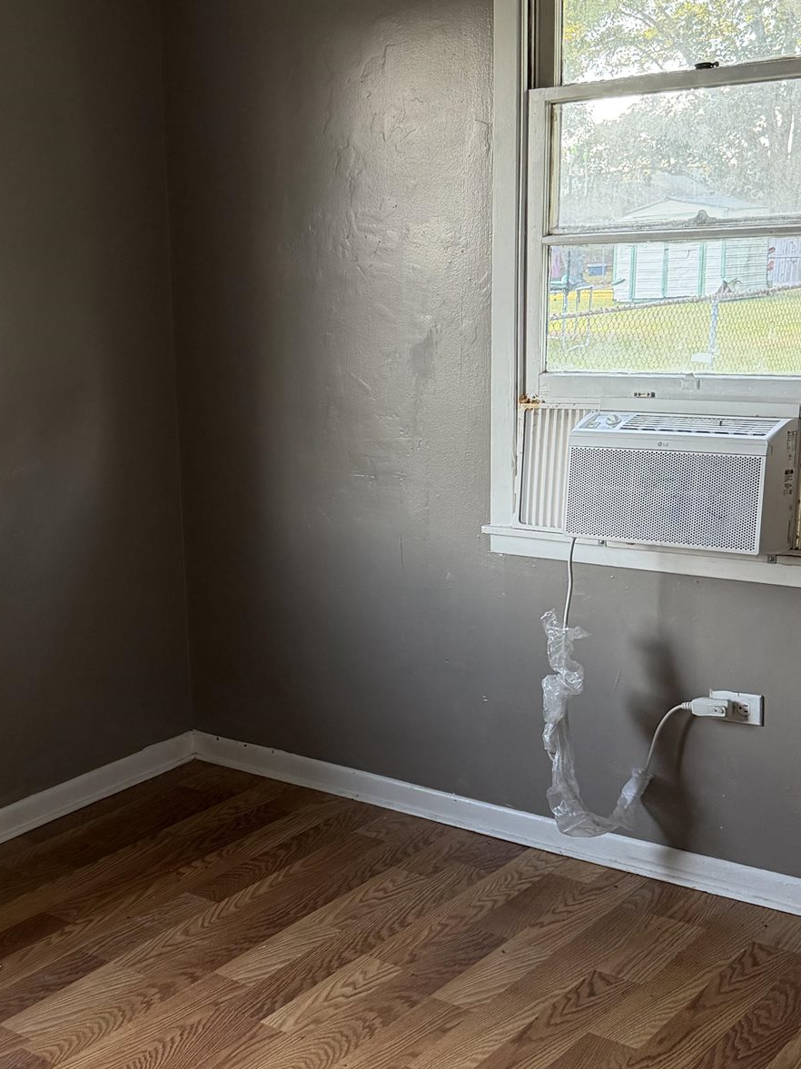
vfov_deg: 40.4
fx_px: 1451
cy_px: 582
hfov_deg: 30.3
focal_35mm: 47
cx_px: 183
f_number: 1.78
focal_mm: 6.76
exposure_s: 1/120
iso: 320
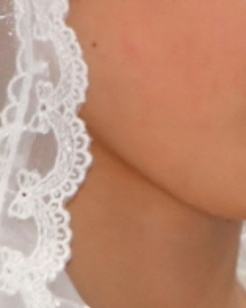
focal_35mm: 2906
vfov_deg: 0.7
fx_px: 26426
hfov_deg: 0.5
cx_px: 94
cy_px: 31
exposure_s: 1/125
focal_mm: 270
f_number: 6.3
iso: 1400
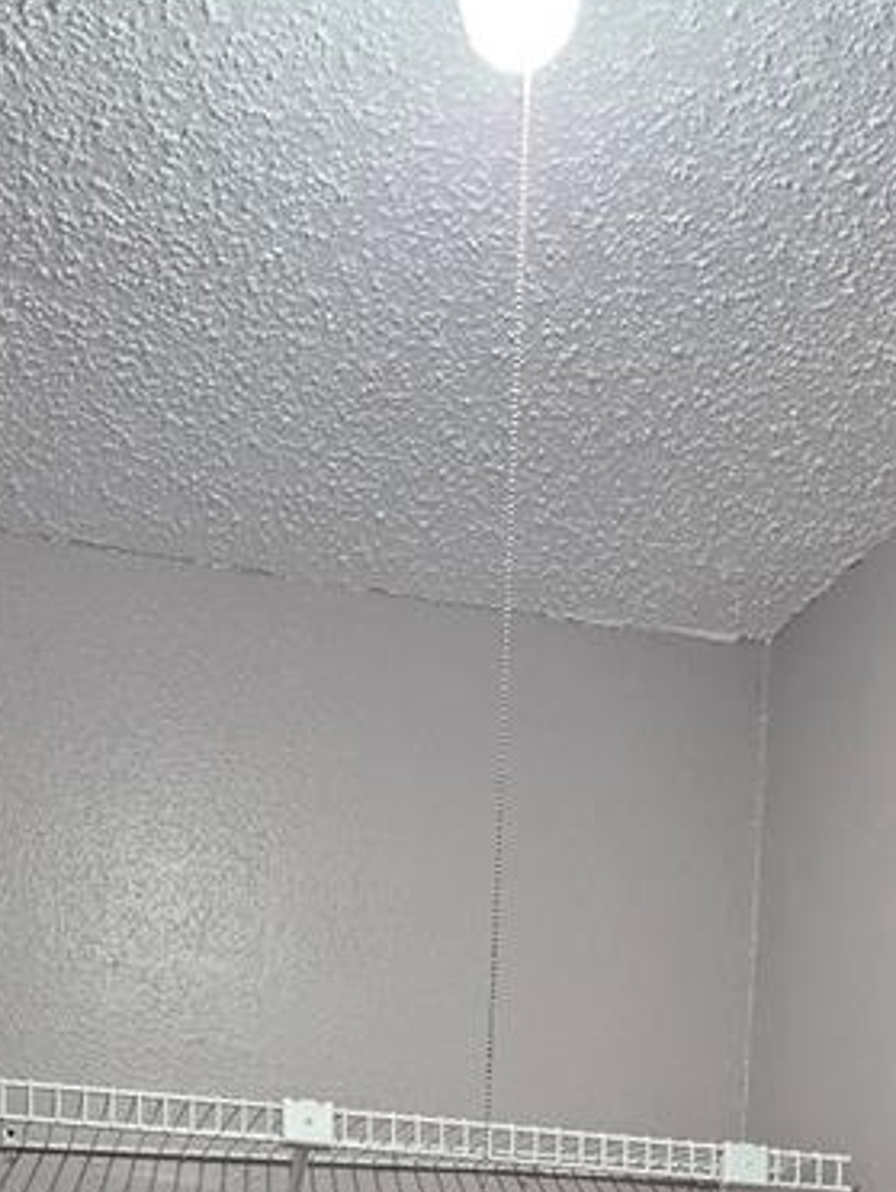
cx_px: 421
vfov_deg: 31.6
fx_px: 1447
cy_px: 1626
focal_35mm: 42
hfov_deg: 34.4
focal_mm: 2.2
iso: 125
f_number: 1.9
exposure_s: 1/120
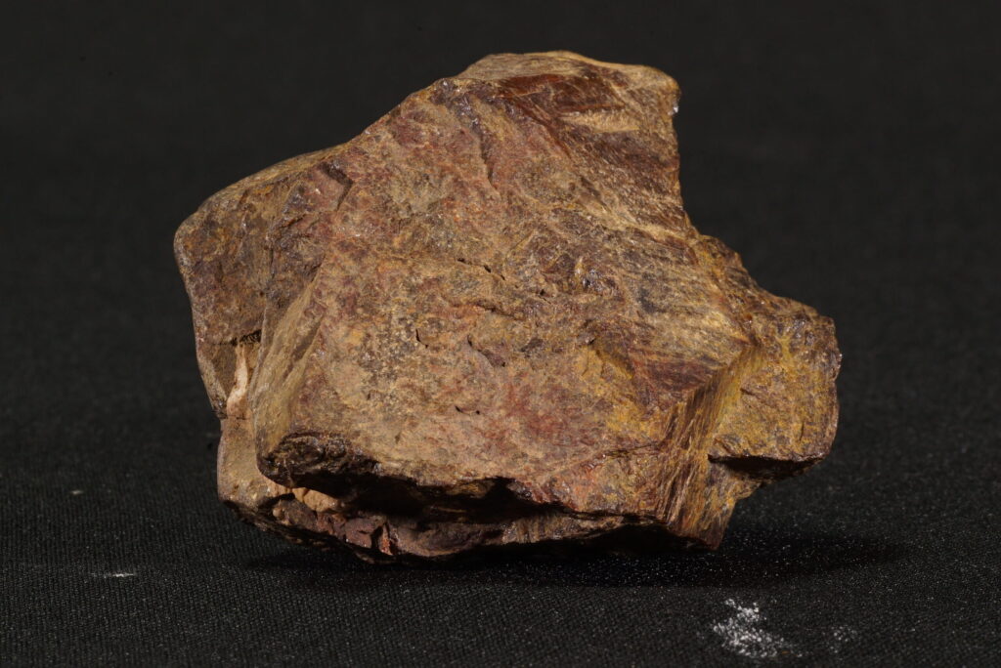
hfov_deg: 13.7
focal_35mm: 150
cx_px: 500
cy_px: 334
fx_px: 4173
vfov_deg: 9.2
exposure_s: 1.6
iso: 320
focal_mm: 100
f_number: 32
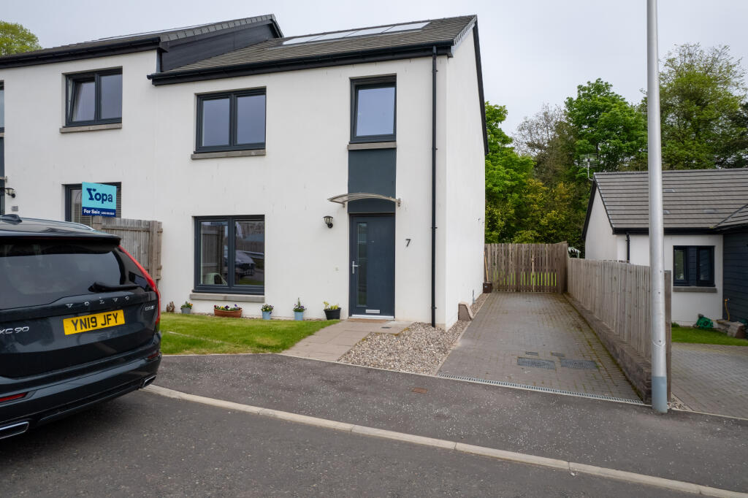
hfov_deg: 78.6
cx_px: 374
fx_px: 457
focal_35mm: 22
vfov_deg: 57.2
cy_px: 249
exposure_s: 1/350
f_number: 2.8
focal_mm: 8.38
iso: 140
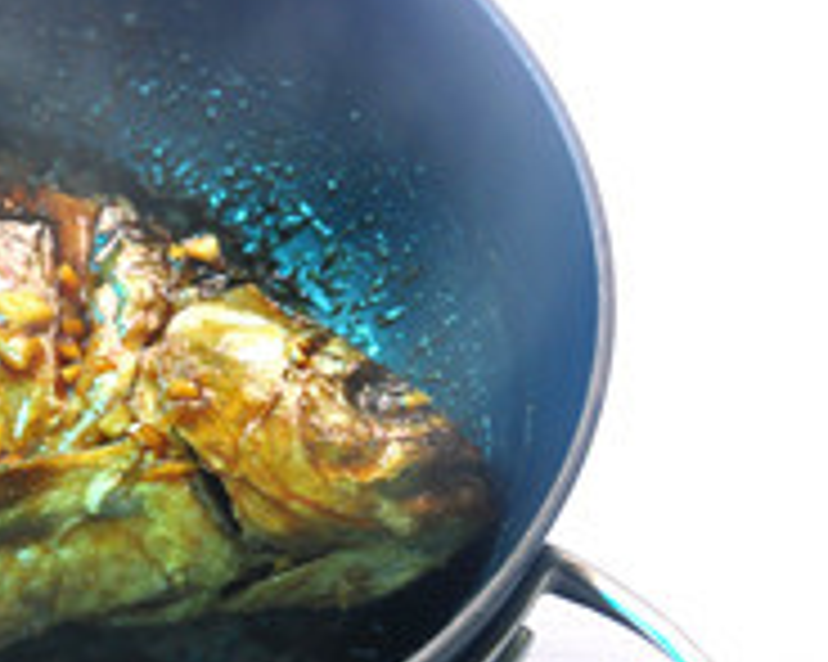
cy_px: 360
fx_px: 2943
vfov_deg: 12.8
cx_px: -117
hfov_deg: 15.5
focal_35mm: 120
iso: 250
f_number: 5.6
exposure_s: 1/2.5
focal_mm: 35
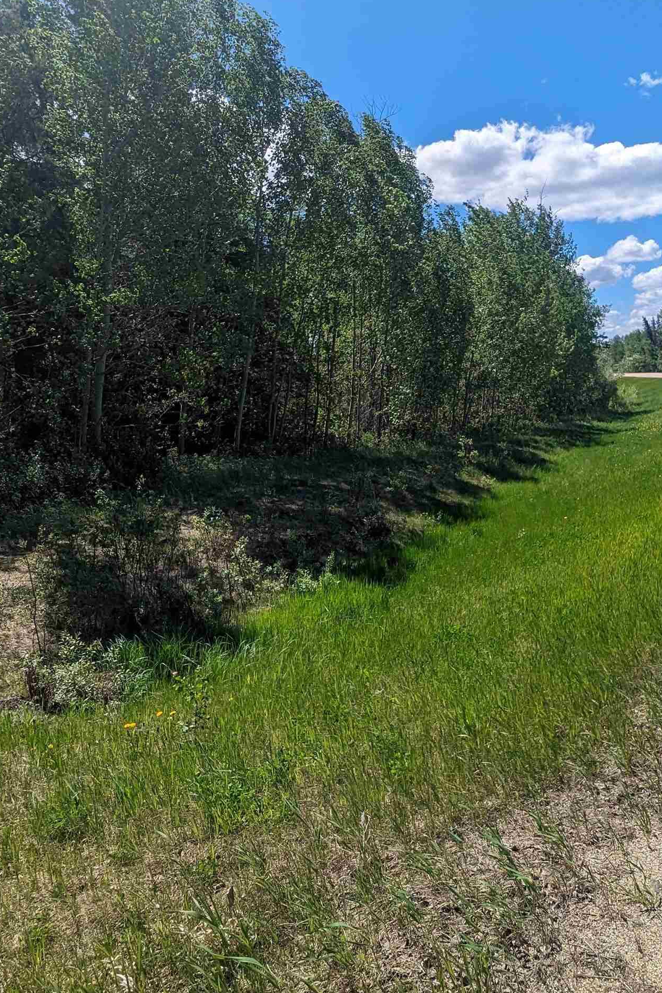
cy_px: 490
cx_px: 412
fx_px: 745
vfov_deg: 67.4
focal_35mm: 27
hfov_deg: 47.5
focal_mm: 2.35
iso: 52
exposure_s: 1/2247
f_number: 2.2
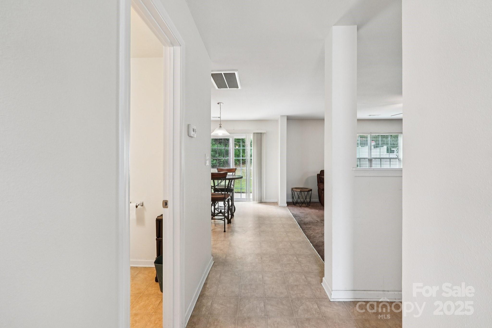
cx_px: 246
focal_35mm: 15
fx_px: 205
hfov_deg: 100.4
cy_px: 164
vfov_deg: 77.3
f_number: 8
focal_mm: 10
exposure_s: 1/20
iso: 400
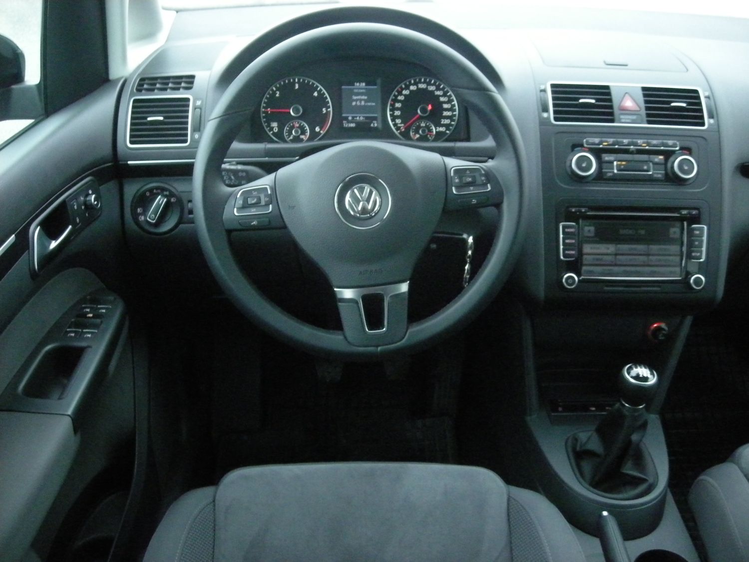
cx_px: 374
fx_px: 757
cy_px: 281
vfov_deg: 40.7
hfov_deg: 52.6
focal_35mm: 35
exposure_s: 1/165
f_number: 2.8
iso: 800
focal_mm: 5.7
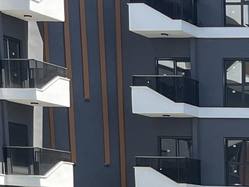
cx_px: 454
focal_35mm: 147
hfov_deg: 12.3
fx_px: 1058
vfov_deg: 9.0
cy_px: 473
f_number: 1.6
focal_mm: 5.1
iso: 50
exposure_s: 1/2632
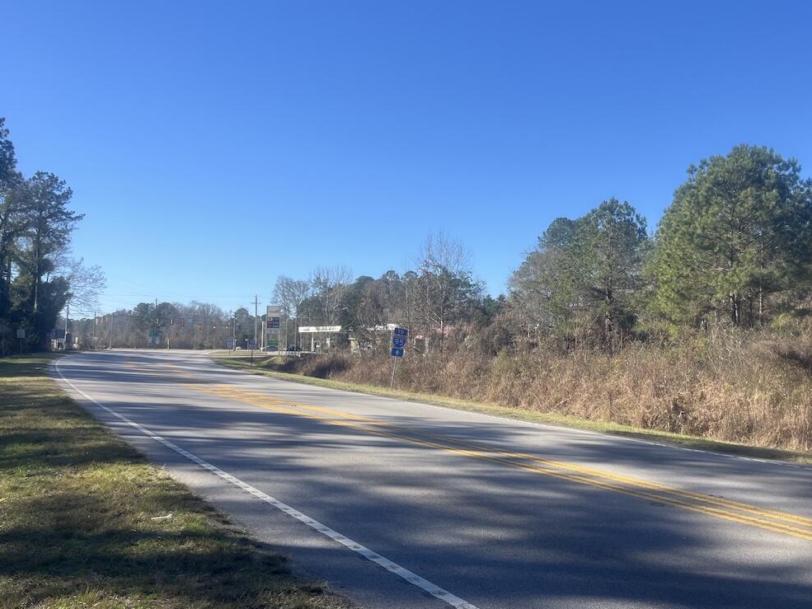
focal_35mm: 33
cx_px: 501
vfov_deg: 42.9
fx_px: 774
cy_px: 329
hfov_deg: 54.8
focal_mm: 5.1
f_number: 1.6
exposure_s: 1/1992
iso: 50
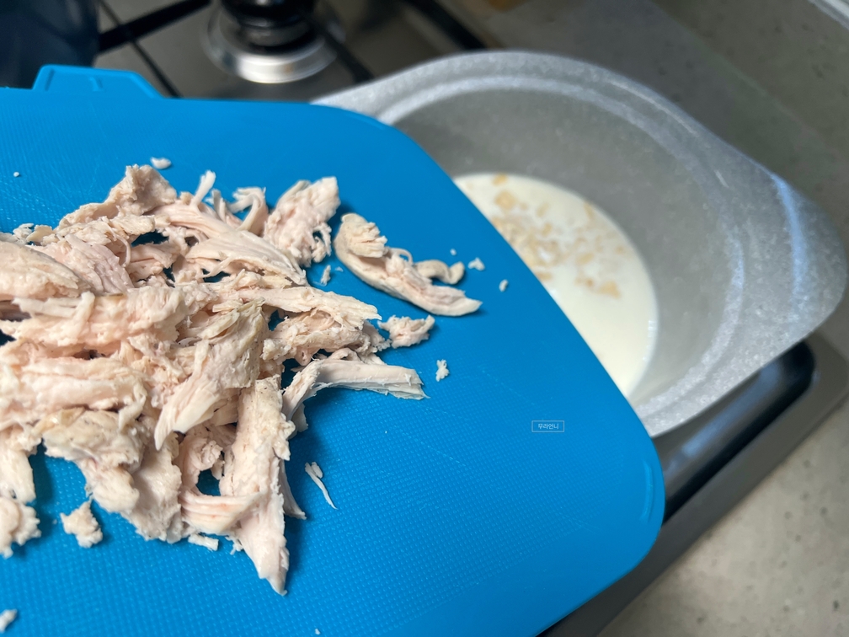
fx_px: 638
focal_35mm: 26
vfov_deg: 53.1
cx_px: 424
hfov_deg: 67.3
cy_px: 318
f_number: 1.5
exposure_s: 1/120
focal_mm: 5.7
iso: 100
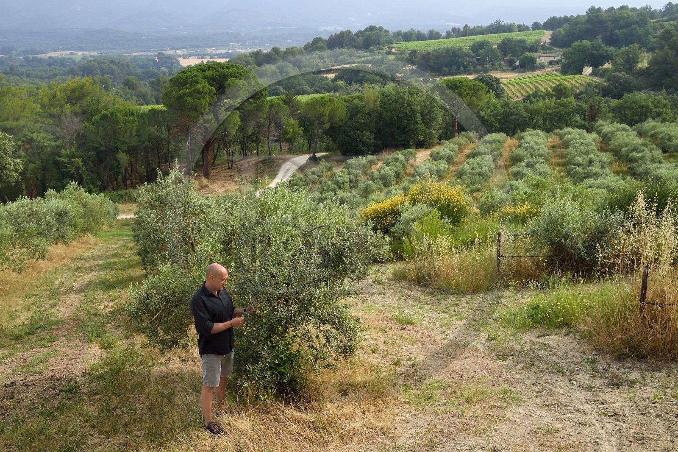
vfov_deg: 35.0
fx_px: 715
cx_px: 339
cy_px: 226
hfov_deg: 50.7
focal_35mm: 38
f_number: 10
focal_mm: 38
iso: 200
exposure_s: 1/200
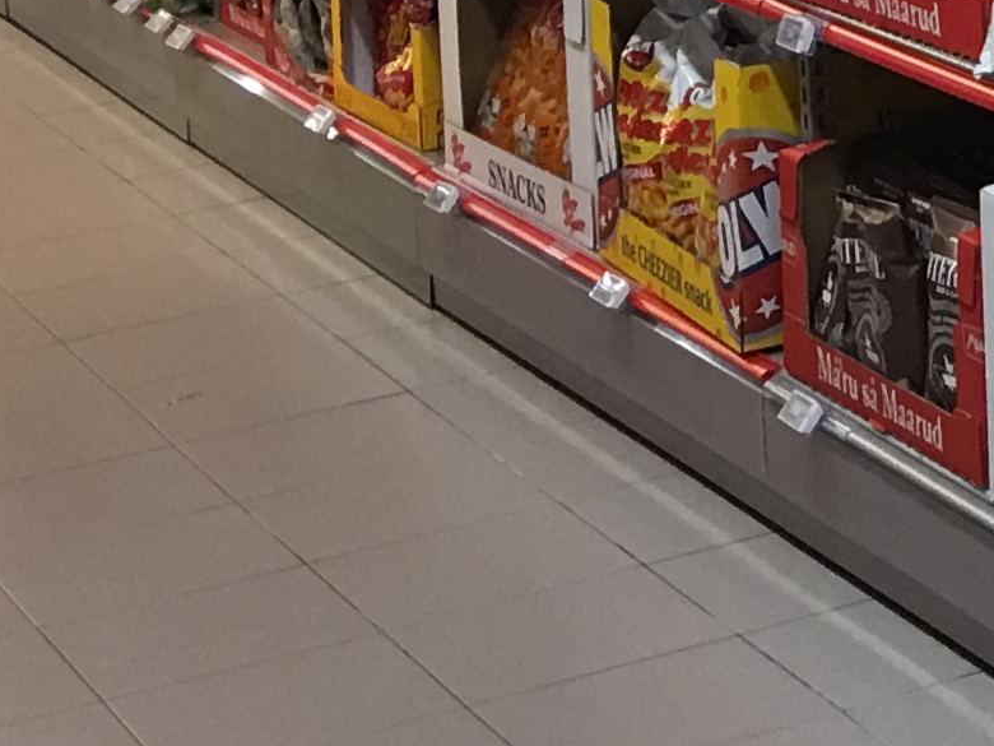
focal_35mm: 150
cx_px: 1871
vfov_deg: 9.1
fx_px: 4307
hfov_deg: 12.0
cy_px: -905
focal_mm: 4.15
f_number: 2.2
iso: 40
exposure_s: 1/33
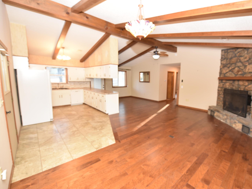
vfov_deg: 78.1
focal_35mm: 16
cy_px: 95
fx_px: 116
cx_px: 141
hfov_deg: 94.0
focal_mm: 14
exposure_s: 1/60
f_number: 2.8
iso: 800
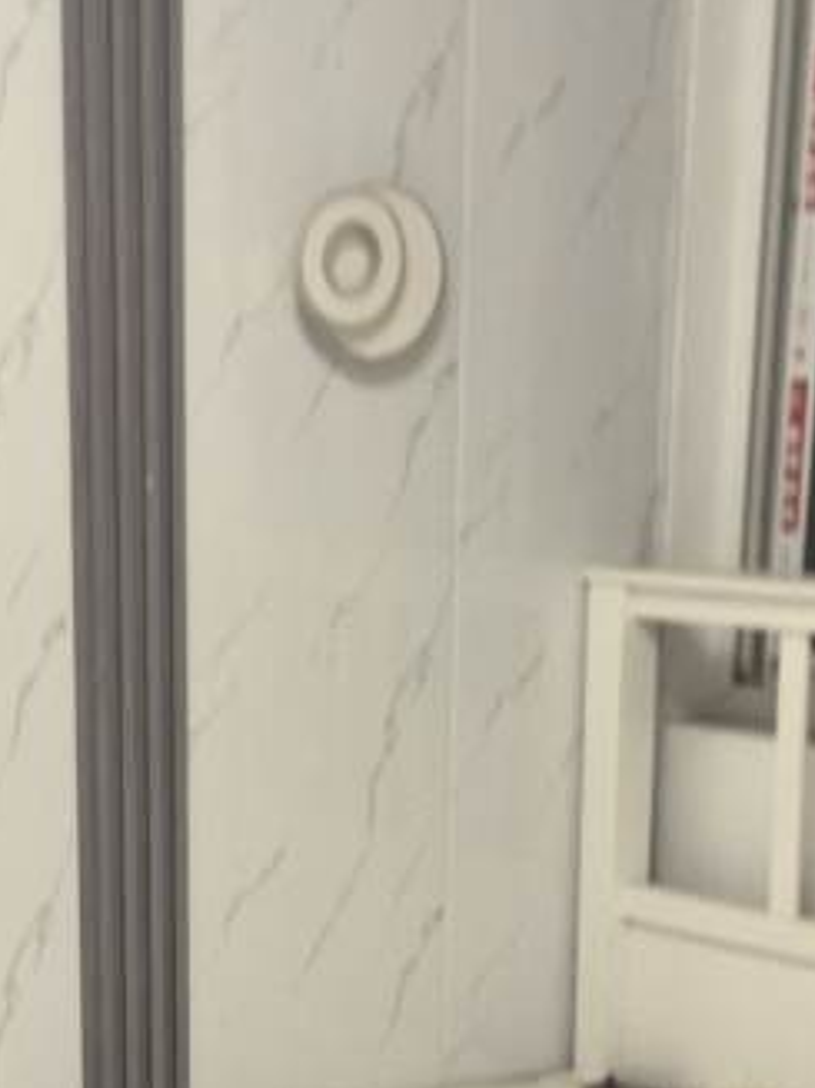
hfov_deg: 16.4
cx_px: -20
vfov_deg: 20.8
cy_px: 1286
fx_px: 2764
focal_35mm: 88
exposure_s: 1/50
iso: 160
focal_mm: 5.75
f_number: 2
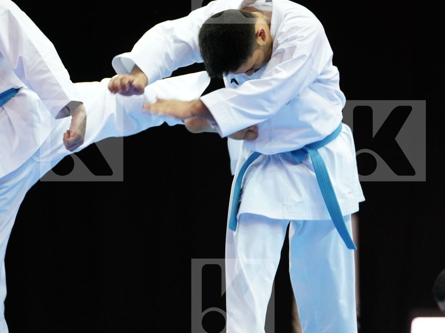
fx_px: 3303
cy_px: 141
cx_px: 233
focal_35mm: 257
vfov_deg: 5.8
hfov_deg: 7.7
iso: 2500
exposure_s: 1/500
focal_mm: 148
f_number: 2.8
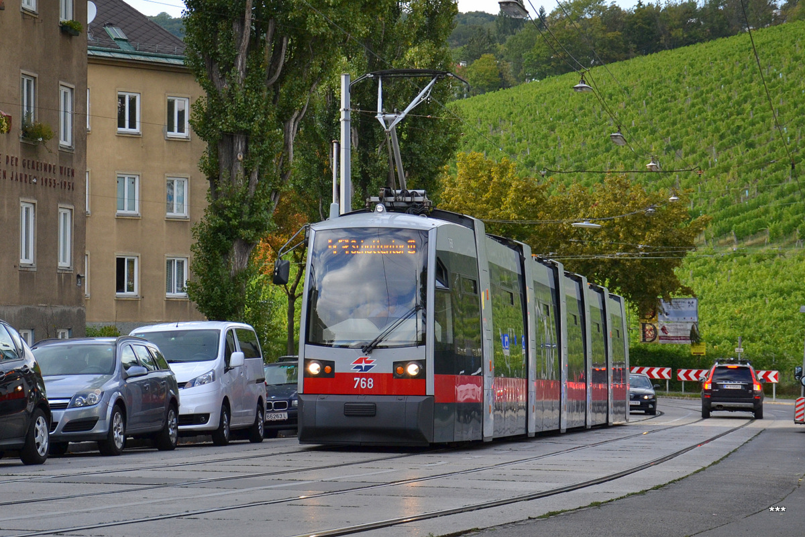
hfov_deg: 27.0
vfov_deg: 18.2
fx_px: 1677
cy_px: 268
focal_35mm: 75
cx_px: 402
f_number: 5
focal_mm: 50
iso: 400
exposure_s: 1/640
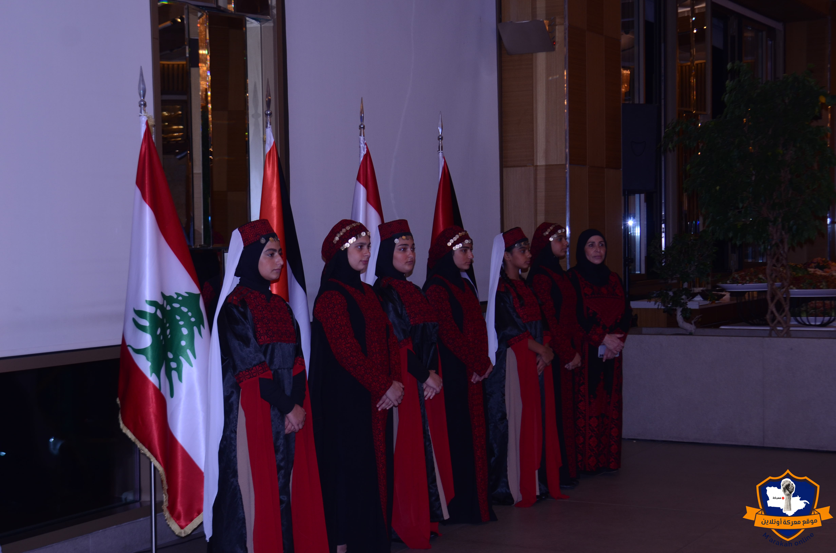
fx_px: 1390
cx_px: 418
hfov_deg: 33.5
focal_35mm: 60
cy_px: 276
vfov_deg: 22.5
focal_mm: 40
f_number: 4
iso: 320
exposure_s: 1/250
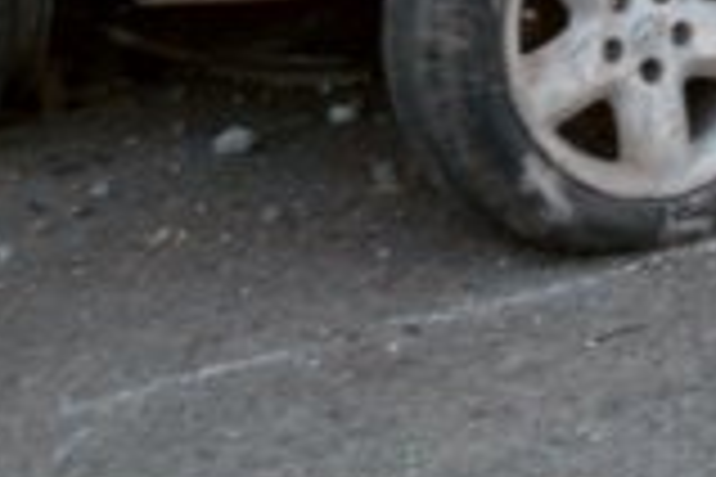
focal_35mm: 205
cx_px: 829
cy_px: -230
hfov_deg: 9.9
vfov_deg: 6.6
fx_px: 4077
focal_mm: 34
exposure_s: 1/200
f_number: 4.5
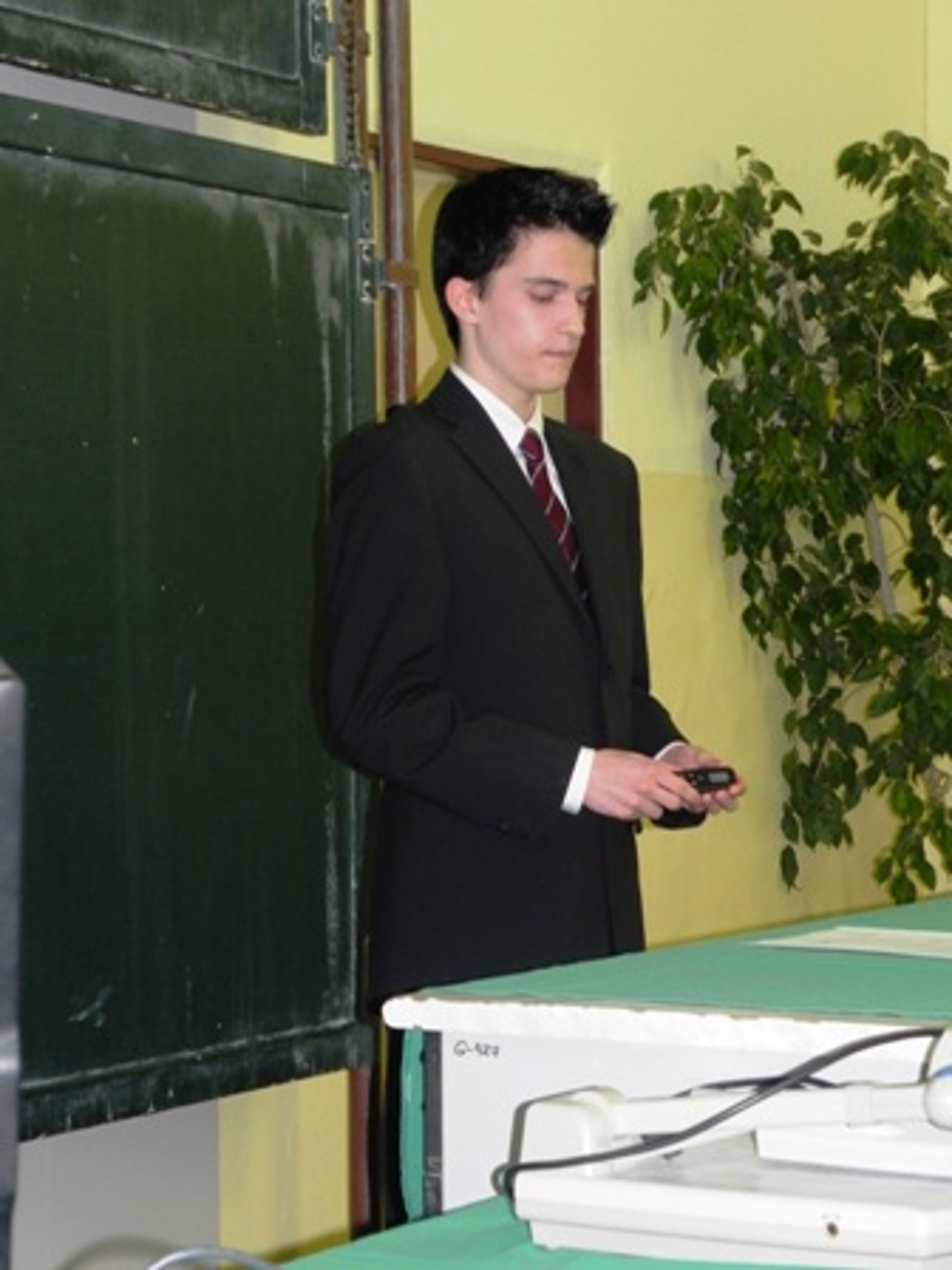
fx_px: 3117
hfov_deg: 17.4
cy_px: 635
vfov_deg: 23.0
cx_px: 476
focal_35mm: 85
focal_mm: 15.1
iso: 258
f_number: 4.5
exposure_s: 1/30
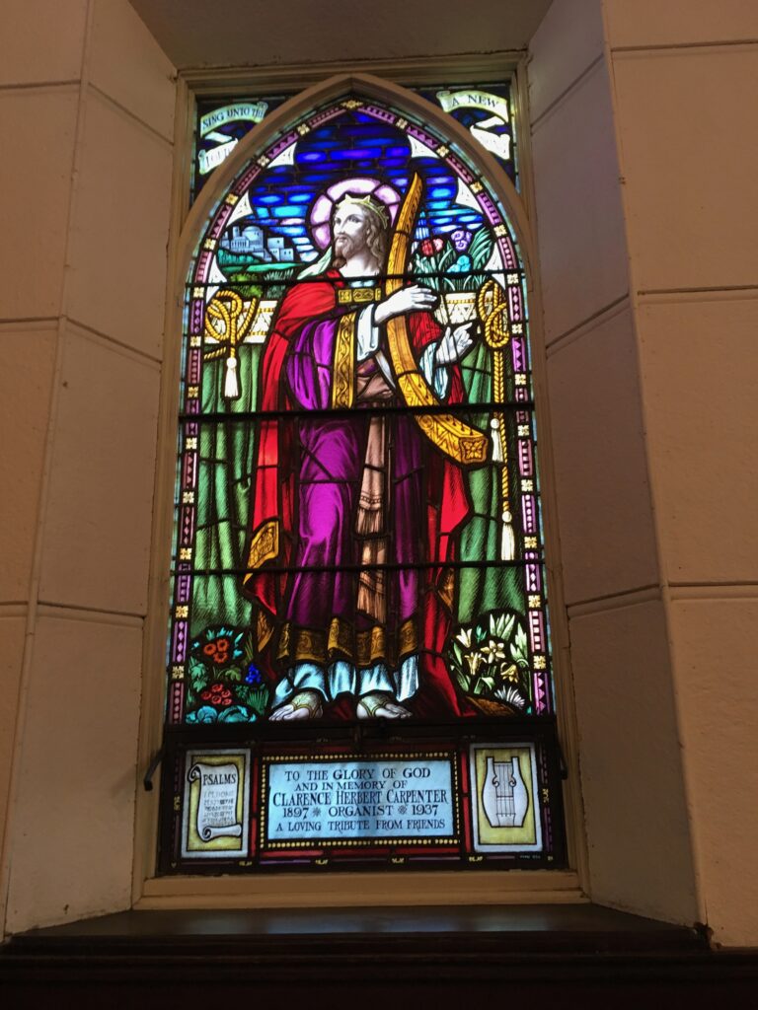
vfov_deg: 61.7
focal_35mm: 29
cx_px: 379
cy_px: 505
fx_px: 847
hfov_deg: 48.2
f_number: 2.2
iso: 100
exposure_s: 1/30
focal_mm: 4.15
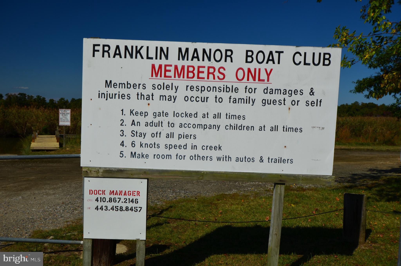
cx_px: 200
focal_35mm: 36
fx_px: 400
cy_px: 133
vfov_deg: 36.7
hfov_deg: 53.2
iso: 200
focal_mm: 24
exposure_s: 1/400
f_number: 11
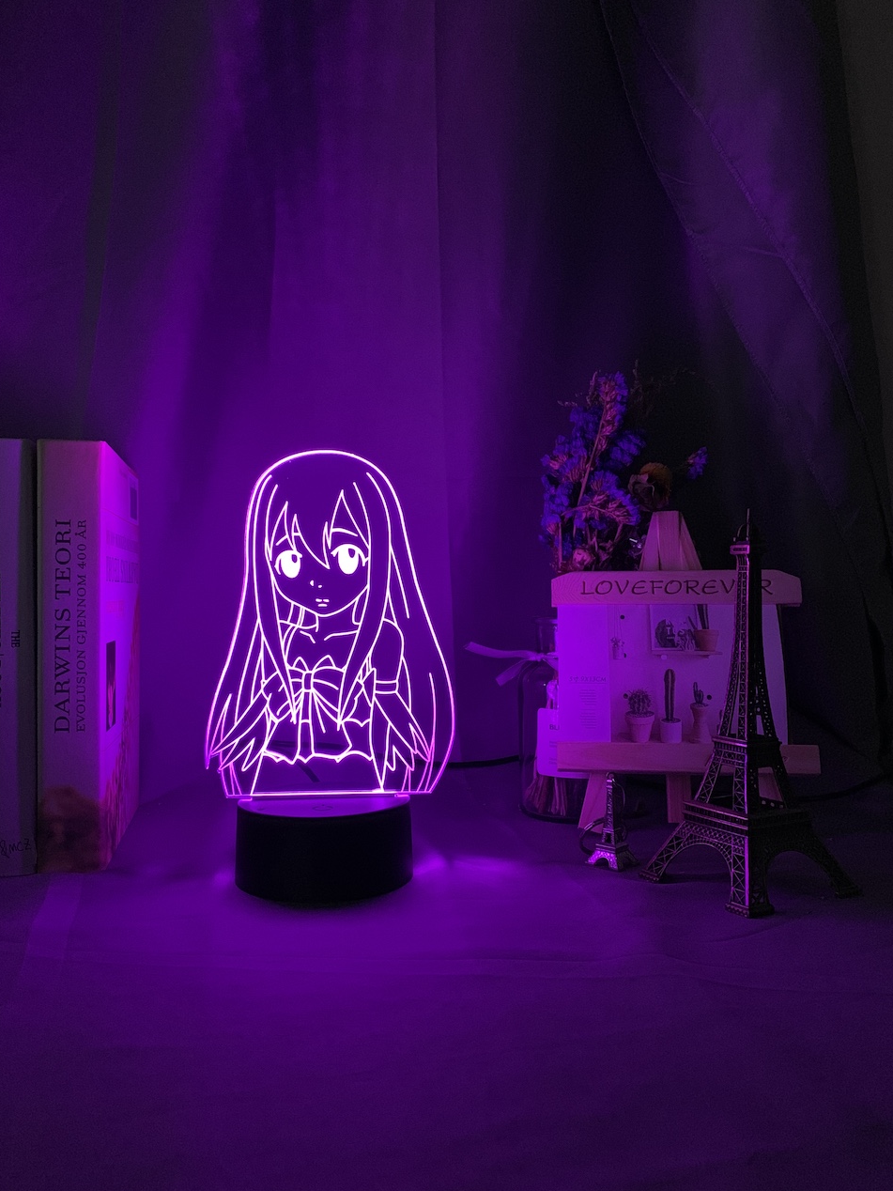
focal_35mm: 28
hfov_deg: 49.7
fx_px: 963
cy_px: 594
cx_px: 429
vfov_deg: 63.4
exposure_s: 1/23
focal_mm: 4.25
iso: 640
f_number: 1.8
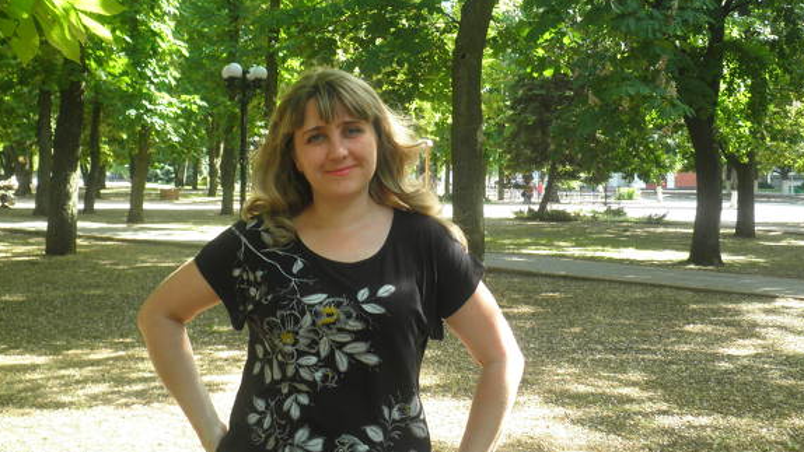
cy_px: 172
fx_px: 874
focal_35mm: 41
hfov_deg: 49.4
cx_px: 410
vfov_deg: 28.9
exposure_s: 1/60
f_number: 3.1
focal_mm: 6.4
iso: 64
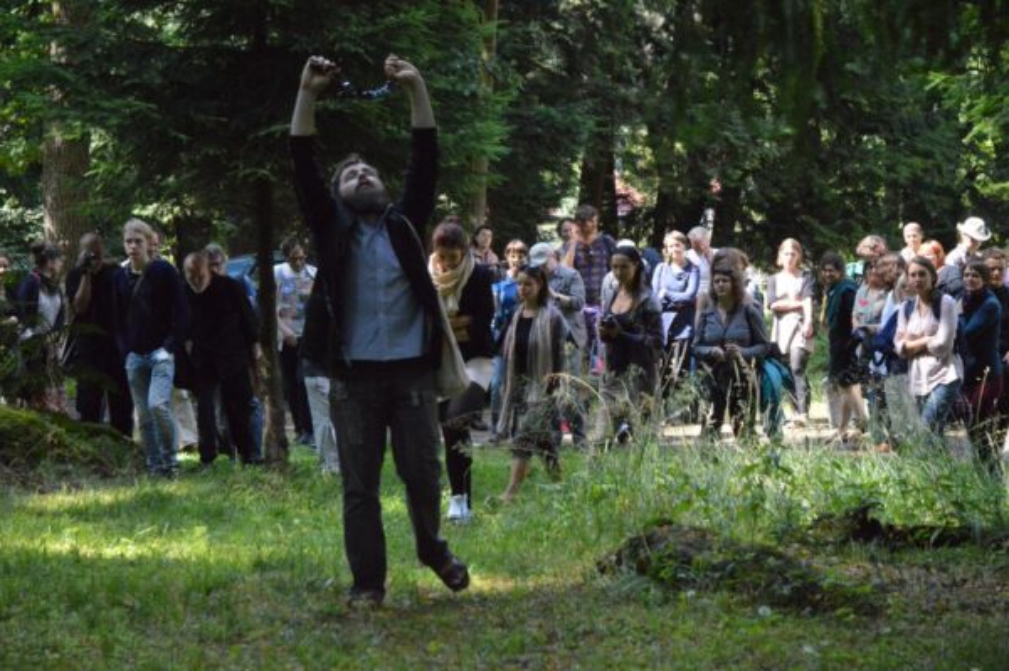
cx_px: 504
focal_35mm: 105
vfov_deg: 13.0
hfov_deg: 19.5
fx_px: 2940
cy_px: 336
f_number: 4.5
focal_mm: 70
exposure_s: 1/2500
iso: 6400
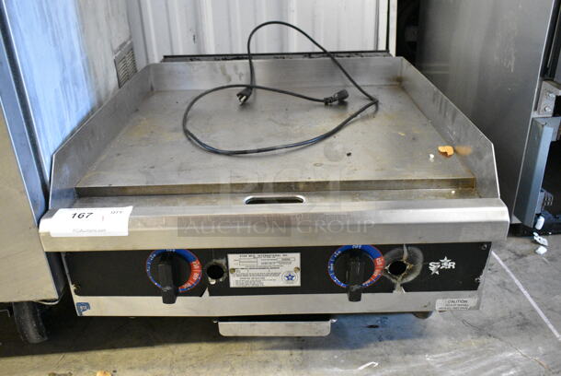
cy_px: 188
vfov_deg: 41.8
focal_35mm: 32
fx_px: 491
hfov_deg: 59.4
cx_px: 280
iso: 6400
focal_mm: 21
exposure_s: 1/100
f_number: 5
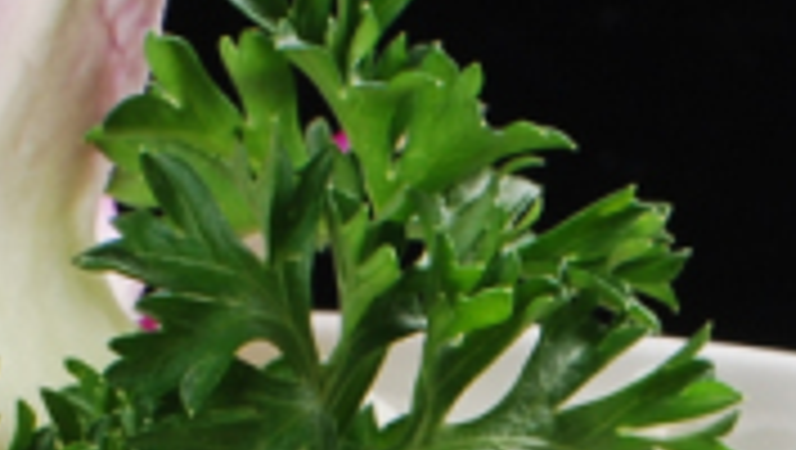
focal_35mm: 455
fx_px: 9614
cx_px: 917
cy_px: 1240
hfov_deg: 4.7
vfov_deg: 2.7
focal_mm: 50
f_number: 13
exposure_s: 1/125
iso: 100
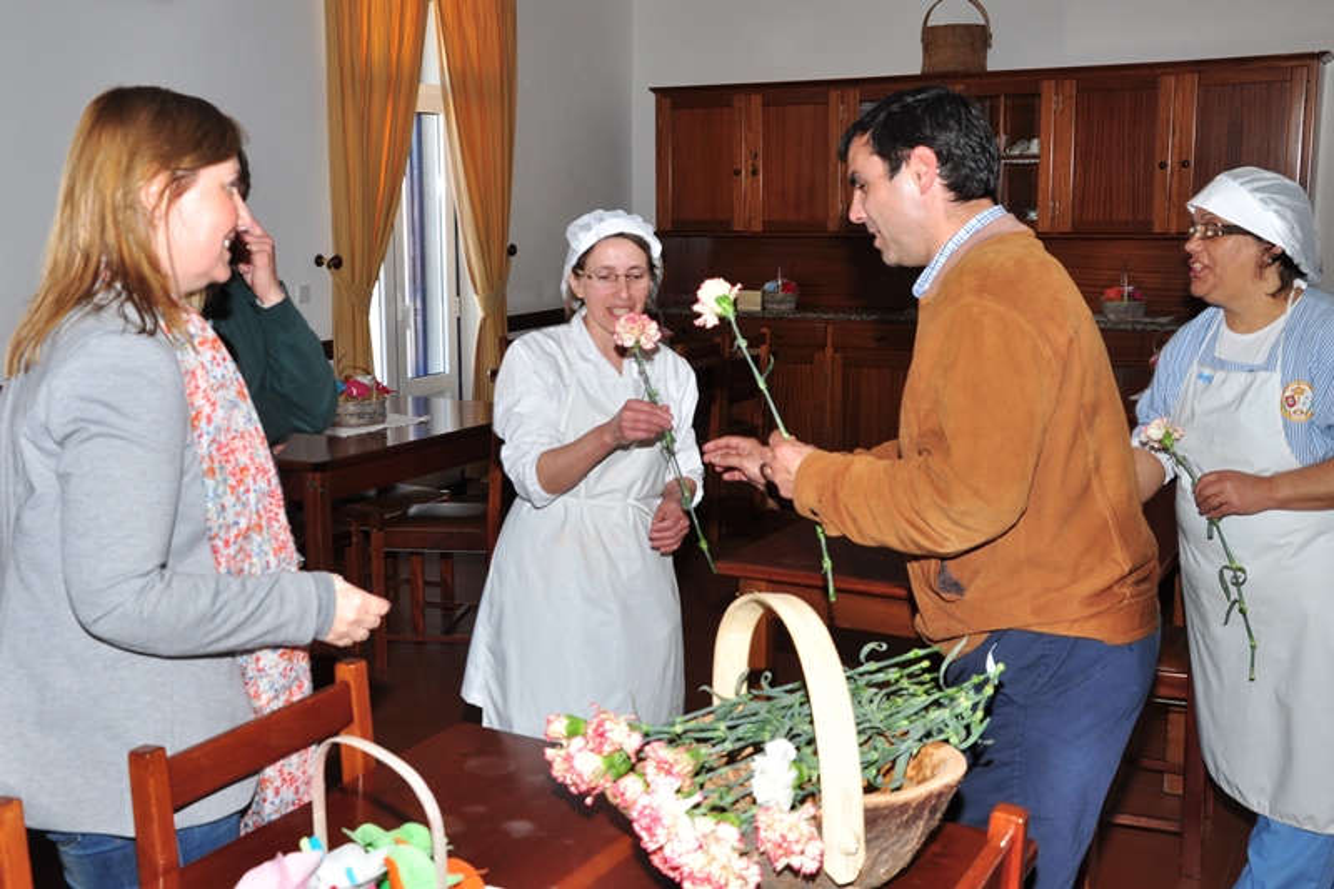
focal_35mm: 36
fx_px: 1334
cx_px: 667
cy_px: 444
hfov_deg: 53.1
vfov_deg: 36.9
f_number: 8
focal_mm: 24
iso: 200
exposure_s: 1/60
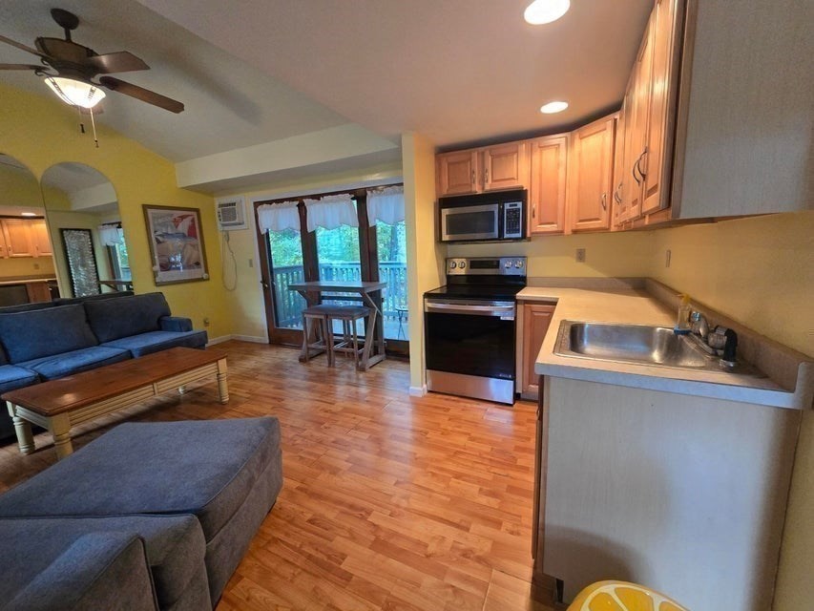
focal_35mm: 13
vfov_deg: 89.9
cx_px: 407
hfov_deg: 106.2
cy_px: 306
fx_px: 306
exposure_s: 1/60
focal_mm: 2.2
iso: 500
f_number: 2.2
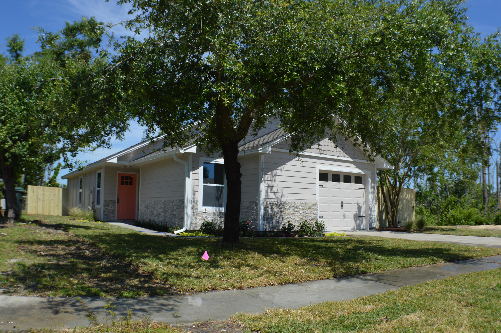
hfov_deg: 49.6
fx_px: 542
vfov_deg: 34.1
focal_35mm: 39
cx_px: 250
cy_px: 166
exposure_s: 1/250
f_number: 8
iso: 100
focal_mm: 26
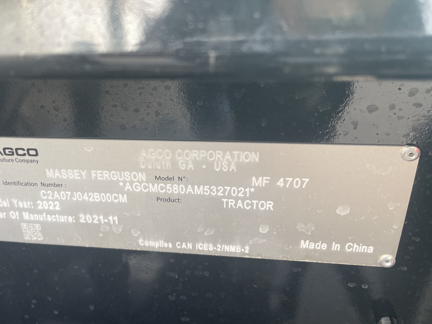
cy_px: 130
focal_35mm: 36
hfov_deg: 50.4
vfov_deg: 39.5
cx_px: 143
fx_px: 449
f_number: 1.6
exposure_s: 1/121
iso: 80
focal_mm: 5.1
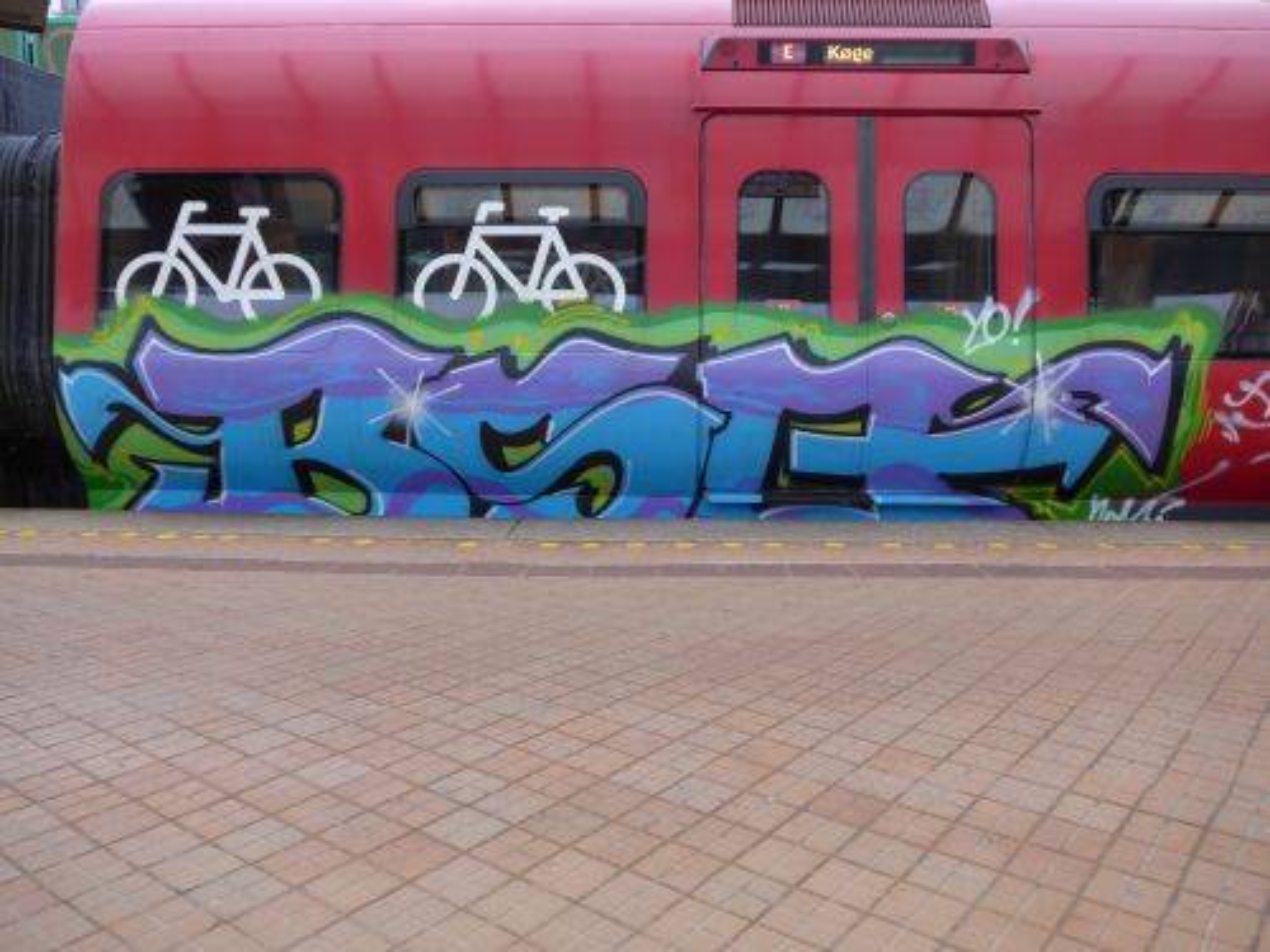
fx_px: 1064
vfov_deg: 48.2
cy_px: 476
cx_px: 635
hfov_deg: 61.7
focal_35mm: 29
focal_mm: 6
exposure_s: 1/60
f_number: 2
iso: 100
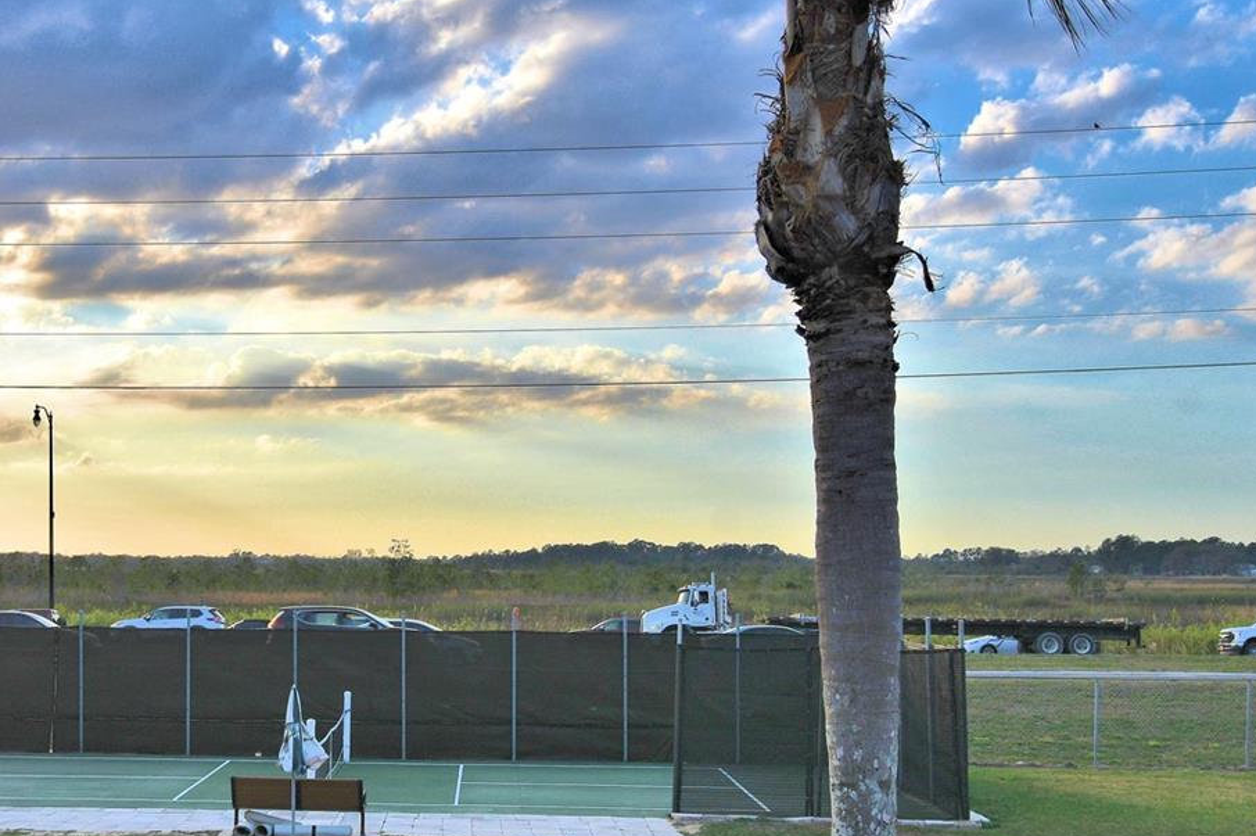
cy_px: 549
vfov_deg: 25.4
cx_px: 311
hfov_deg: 36.6
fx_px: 1848
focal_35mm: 53
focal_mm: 20
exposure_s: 1/320
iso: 100
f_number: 9
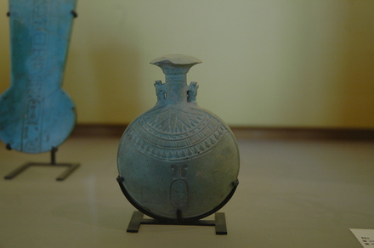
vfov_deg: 22.6
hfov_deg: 33.4
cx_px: 187
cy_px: 124
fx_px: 622
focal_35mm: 60
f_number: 4.5
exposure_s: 1/30
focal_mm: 40
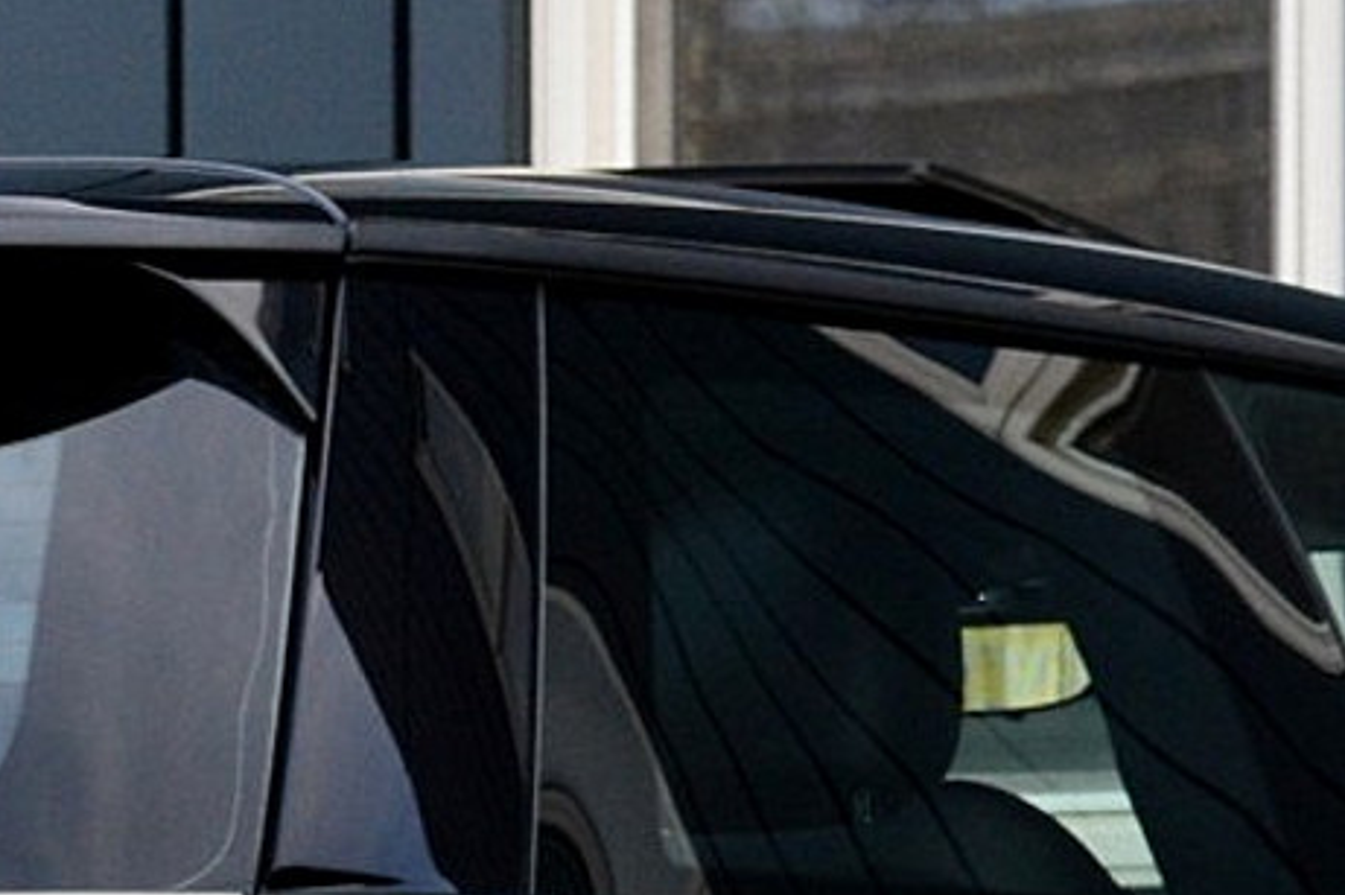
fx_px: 8403
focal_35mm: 225
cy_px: 1580
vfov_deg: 6.0
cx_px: 155
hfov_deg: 9.1
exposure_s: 1/250
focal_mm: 36
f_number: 10
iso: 800
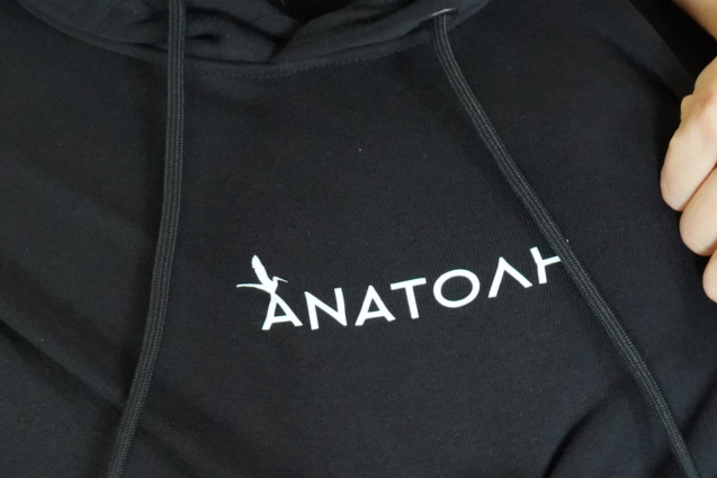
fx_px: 2629
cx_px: 343
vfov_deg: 10.3
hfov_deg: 15.5
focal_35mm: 132
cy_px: 454
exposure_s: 1/160
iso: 12800
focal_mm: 52
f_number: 4.5
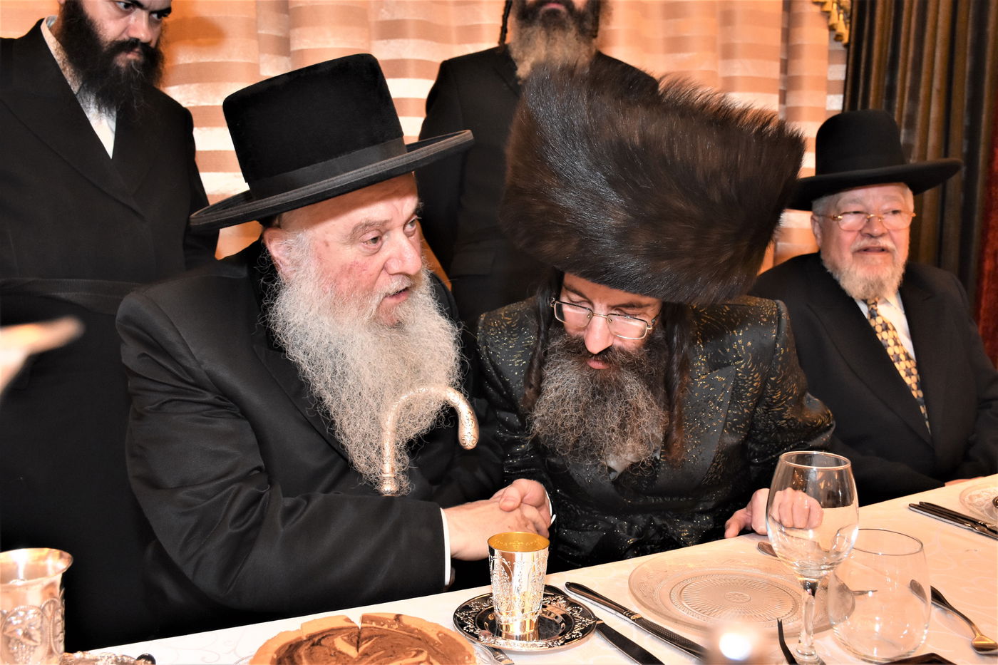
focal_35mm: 33
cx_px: 499
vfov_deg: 40.0
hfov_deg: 57.2
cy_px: 332
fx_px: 915
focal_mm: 22
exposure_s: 1/60
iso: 2000
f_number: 5.6
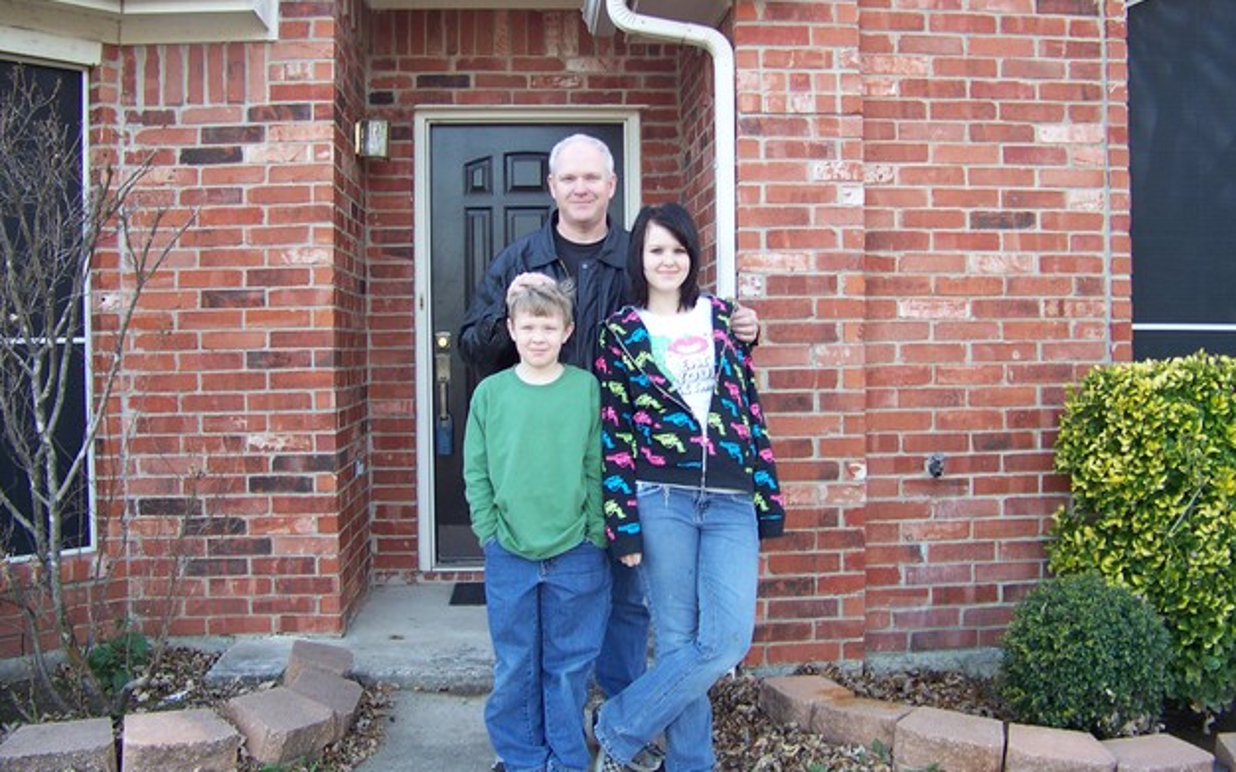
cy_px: 346
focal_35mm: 39
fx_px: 1313
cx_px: 612
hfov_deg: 50.4
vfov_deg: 32.7
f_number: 2.8
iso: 64
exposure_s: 1/30
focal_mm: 5.85
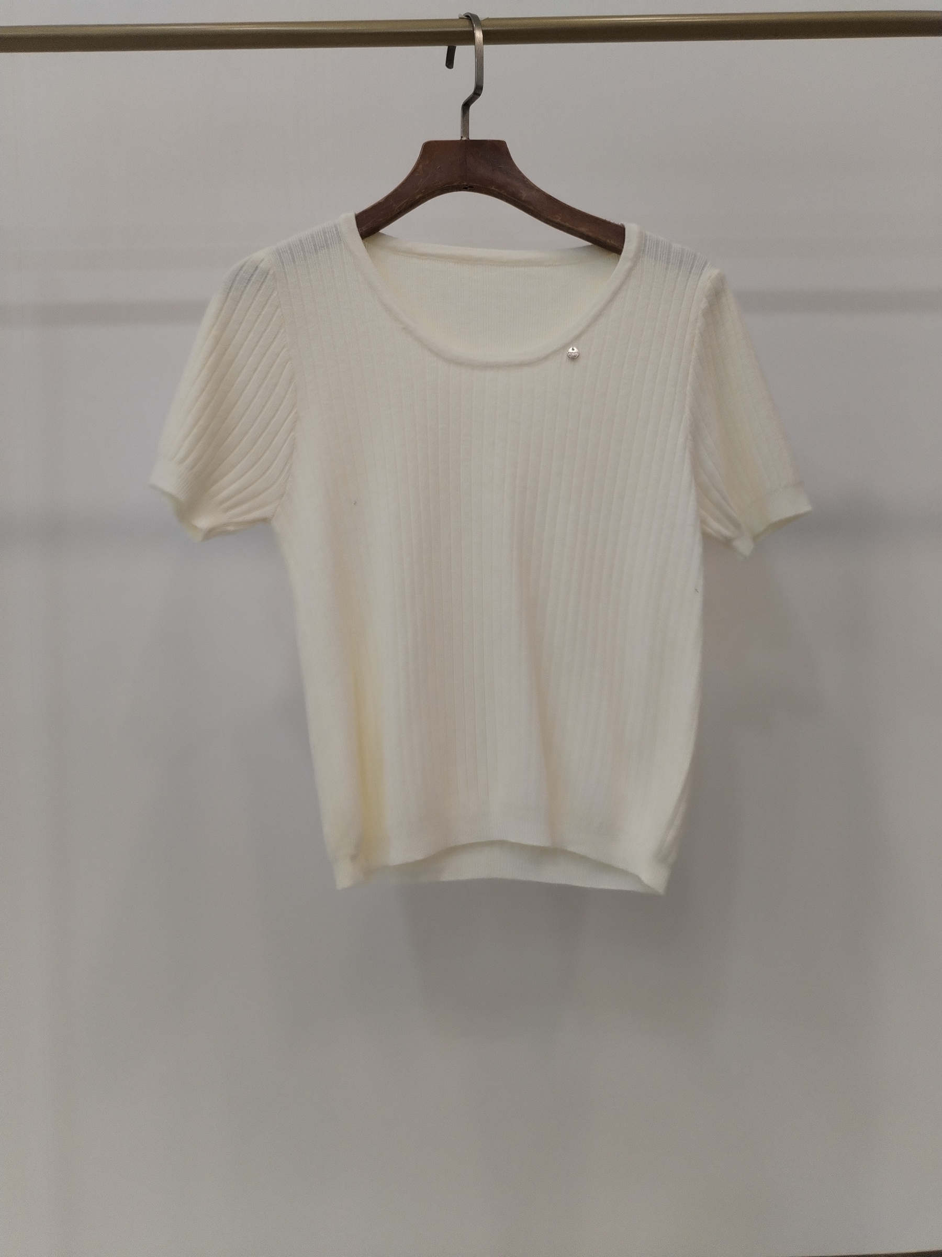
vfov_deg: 61.7
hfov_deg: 48.2
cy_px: 628
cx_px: 471
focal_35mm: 29
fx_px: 1052
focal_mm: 4.75
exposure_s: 1/120
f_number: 1.8
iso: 289
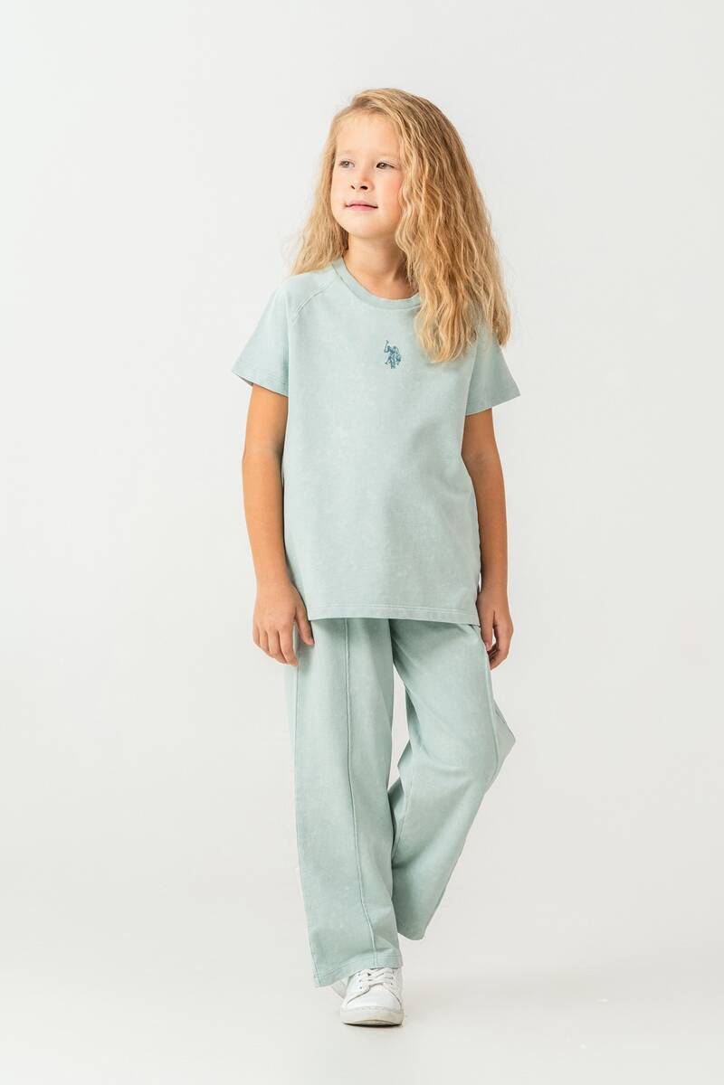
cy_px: 542
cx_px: 362
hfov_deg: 11.3
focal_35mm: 121
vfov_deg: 16.9
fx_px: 3650
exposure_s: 1/125
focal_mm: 121
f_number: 7.1
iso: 160
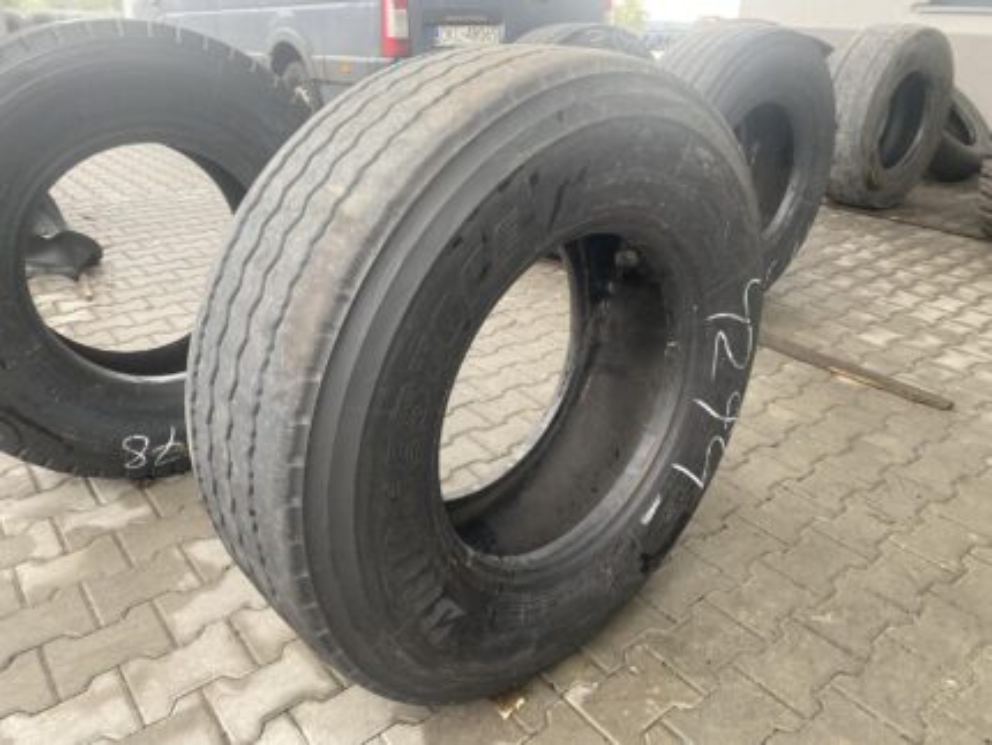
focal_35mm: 26
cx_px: 496
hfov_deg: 67.3
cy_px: 372
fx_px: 746
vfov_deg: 53.1
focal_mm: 4.25
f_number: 1.8
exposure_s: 1/100
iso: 125
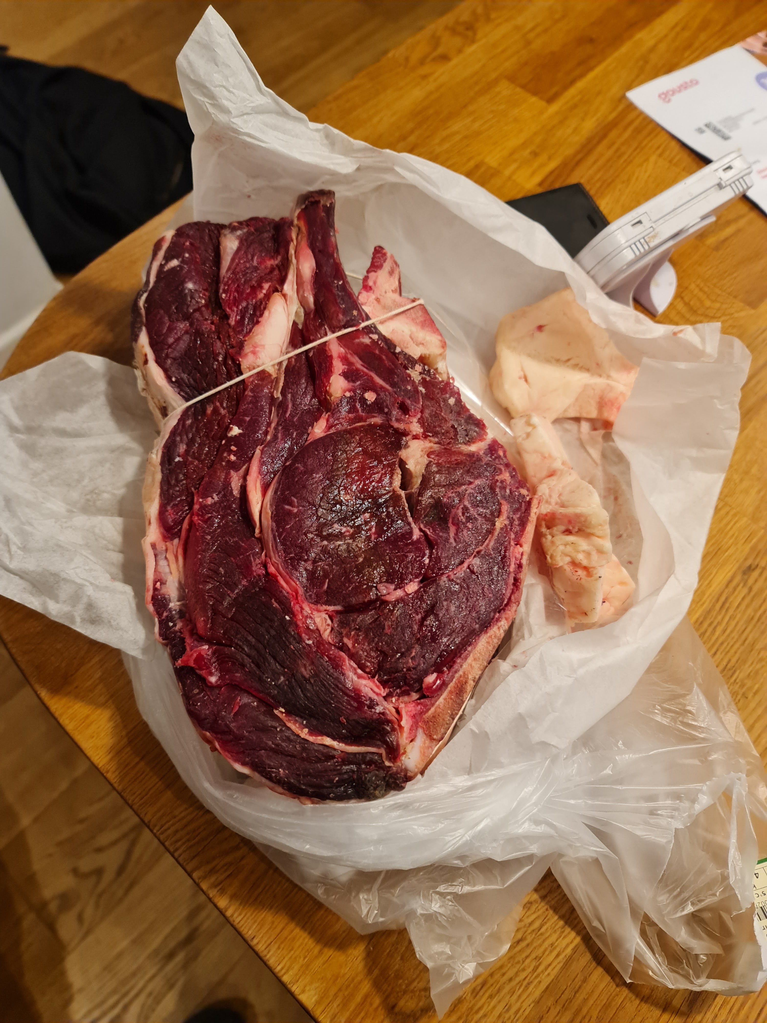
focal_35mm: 25
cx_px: 384
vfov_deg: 69.4
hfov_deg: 54.9
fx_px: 739
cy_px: 512
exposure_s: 1/100
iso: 250
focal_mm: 7
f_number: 1.8
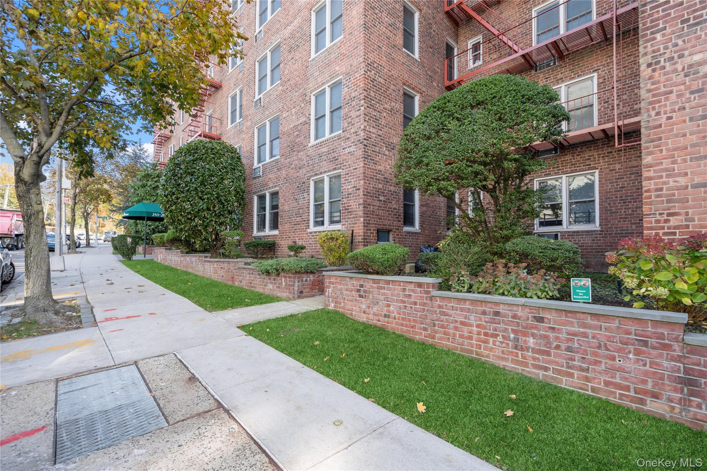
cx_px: 354
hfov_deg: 96.7
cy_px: 236
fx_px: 314
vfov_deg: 73.7
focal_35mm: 16
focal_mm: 16
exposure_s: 1/80
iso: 125
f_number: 5.6
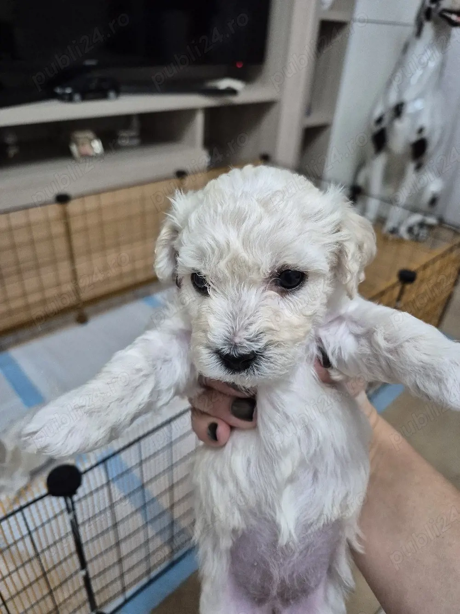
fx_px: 407
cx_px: 230
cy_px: 307
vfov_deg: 73.9
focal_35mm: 23
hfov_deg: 58.9
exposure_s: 1/100
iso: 640
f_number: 1.8
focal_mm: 5.4
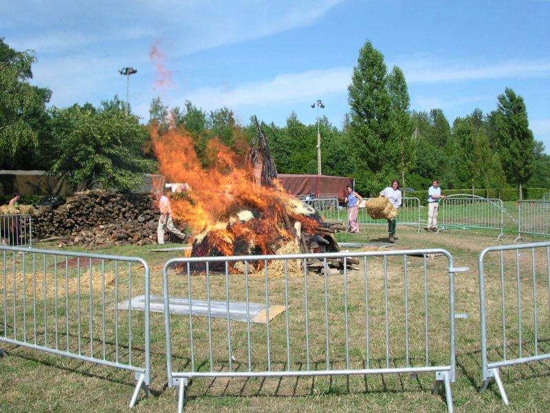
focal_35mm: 37
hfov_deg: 50.1
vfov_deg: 38.7
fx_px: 588
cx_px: 275
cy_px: 206
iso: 100
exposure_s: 1/395
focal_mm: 5.6
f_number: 4.5
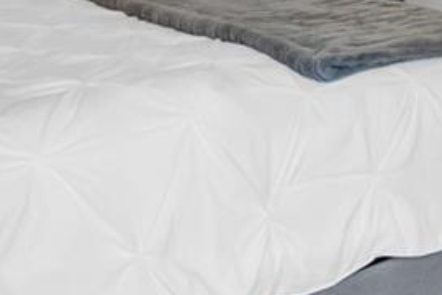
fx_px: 872
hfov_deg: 27.0
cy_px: -152
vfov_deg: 17.2
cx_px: 431
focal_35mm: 71
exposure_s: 1/10
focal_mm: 12
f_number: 8
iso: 800
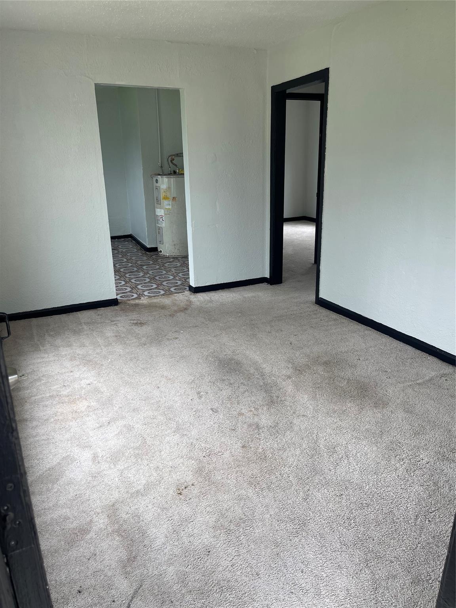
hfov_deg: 53.1
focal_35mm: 26
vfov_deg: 67.3
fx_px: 457
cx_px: 228
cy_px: 304
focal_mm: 5.1
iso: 32
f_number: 1.6
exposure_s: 1/138
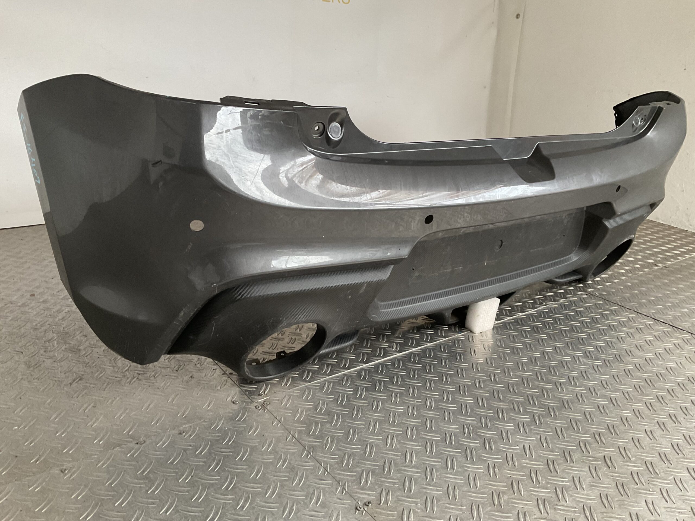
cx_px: 348
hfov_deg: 61.7
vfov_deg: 48.2
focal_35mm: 29
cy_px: 260
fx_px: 582
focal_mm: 3
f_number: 1.8
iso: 125
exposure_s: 1/50
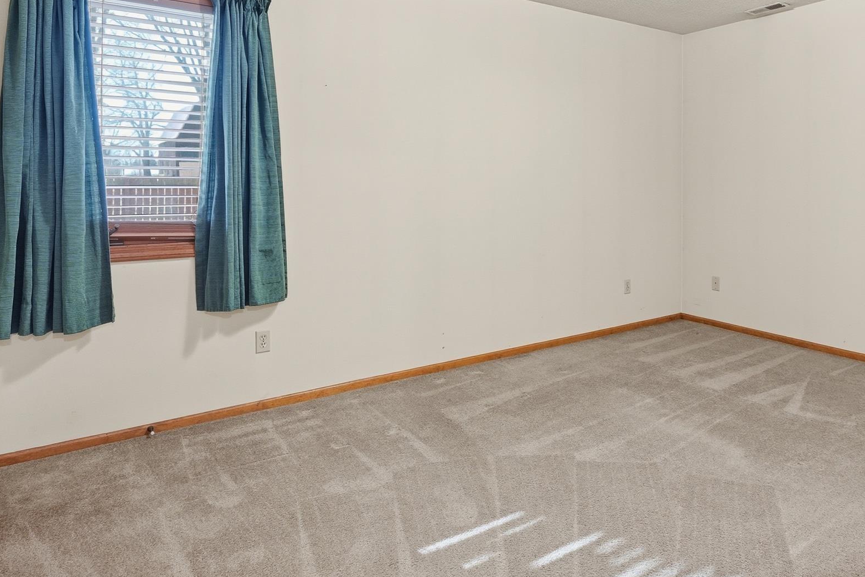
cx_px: 539
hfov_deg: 72.5
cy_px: 183
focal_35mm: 24
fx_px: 577
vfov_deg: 51.9
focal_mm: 10
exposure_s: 1/30
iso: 250
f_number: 4
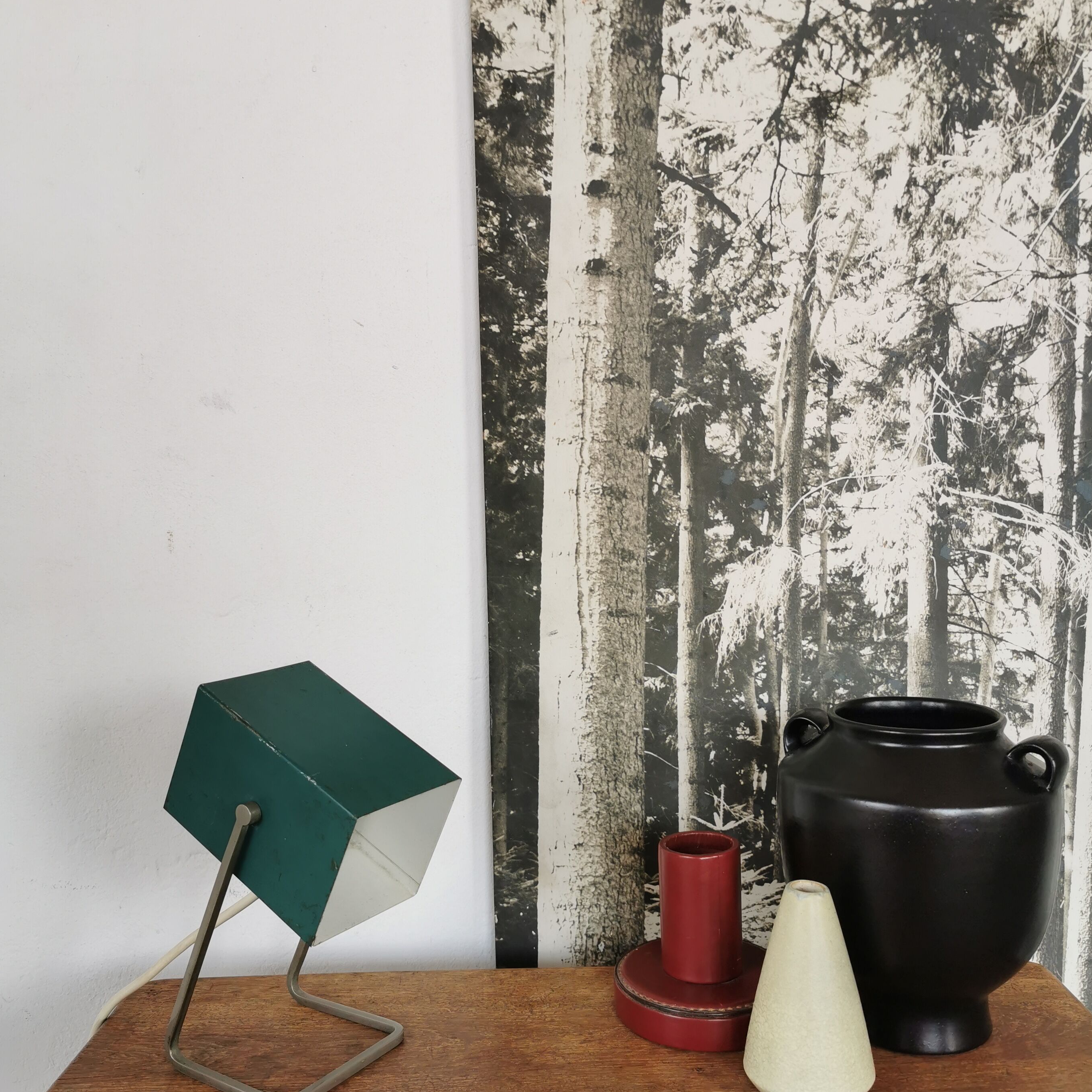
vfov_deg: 51.0
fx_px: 1142
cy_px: 608
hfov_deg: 51.1
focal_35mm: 32
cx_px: 546
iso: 50
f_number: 1.6
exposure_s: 1/157
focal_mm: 5.56
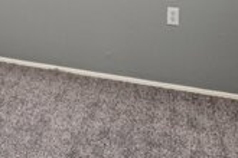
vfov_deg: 17.1
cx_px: -25
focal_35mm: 70
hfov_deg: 26.5
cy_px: -97
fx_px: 463
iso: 1250
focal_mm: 18
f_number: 8
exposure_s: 1/20
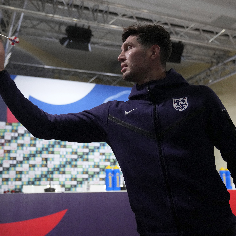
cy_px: 118
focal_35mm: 45
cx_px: 133
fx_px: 347
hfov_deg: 37.5
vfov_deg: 37.6
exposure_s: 1/1250
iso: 5000
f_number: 3.2
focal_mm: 35
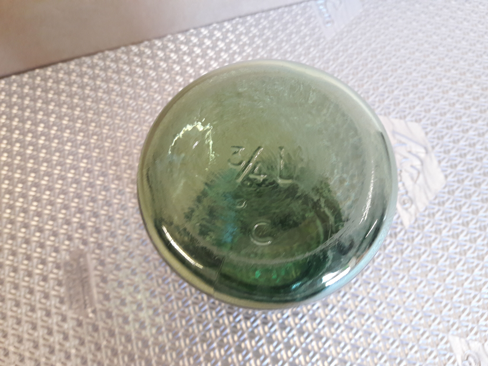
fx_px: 395
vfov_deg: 49.7
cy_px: 183
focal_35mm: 28
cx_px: 244
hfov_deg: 63.4
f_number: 1.9
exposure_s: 1/33
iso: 125
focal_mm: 3.7
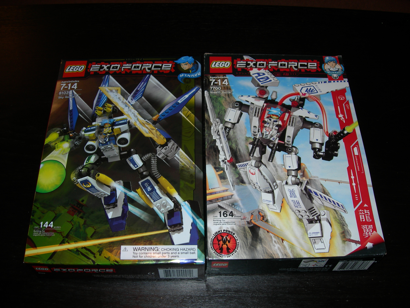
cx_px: 205
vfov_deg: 37.7
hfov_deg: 49.0
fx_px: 450
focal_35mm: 38
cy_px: 154
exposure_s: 1/60.1
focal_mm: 7.8
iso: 50
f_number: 2.8
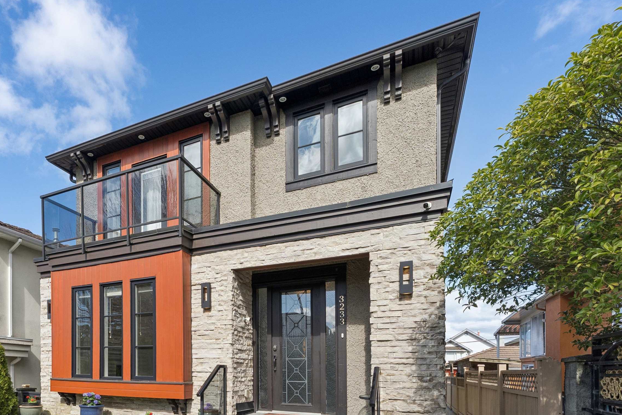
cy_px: 236
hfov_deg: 84.3
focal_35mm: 19
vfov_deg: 64.3
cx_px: 214
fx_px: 328
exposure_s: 1/400
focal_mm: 14
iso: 400
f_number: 8
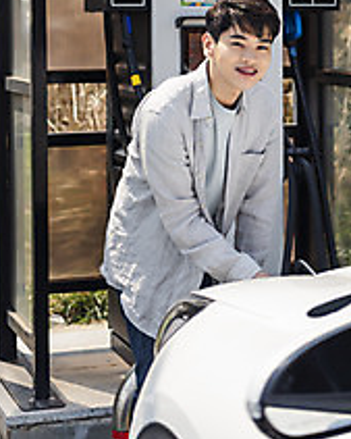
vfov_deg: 19.2
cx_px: 250
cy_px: 50
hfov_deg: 15.7
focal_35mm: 98
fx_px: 1272
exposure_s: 1/2500
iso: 100
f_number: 2.8
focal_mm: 55
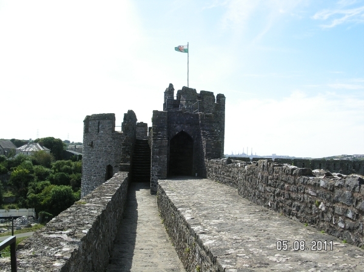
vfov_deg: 37.7
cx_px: 182
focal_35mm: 38
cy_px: 136
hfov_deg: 49.0
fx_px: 399
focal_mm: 7.8
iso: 100
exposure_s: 1/750
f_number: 5.6
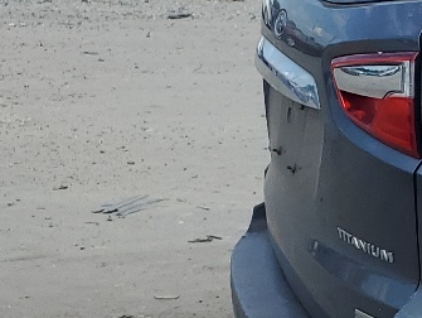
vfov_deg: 12.0
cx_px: 951
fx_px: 1513
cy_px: 226
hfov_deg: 12.9
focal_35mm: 124
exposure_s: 1/2500
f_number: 1.5
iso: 50
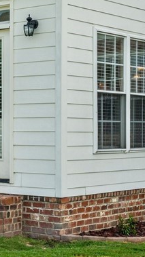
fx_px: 718
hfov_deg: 10.6
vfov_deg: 20.3
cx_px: -146
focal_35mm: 105
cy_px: 105
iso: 200
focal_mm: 35
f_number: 8
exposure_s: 1/250
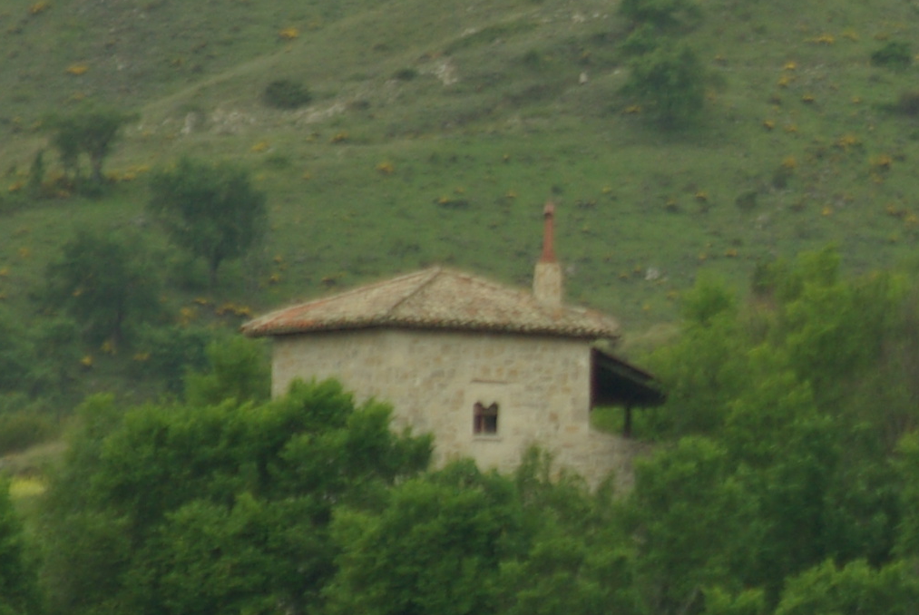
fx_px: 38105
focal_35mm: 1491
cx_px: 1236
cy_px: -150
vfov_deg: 0.9
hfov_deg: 1.4
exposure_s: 1/500
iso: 200
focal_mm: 260
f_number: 6.7
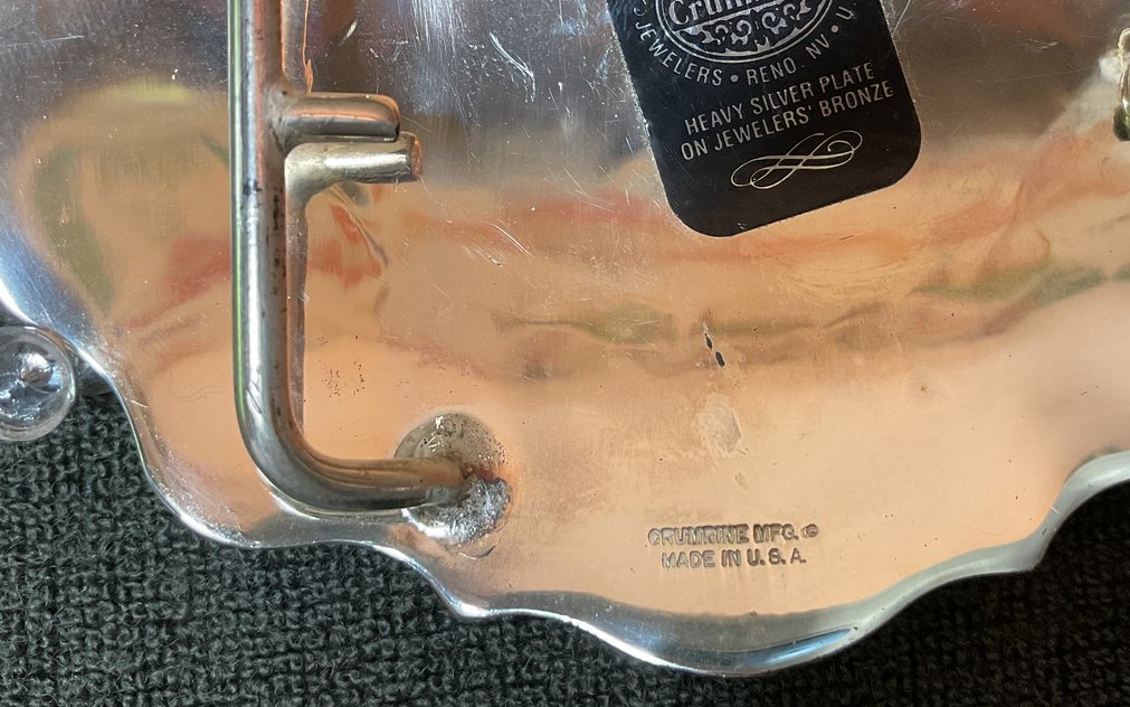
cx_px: 747
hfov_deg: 42.9
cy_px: 128
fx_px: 1417
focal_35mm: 46
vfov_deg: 27.4
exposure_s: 1/60
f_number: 1.8
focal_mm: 3
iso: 125
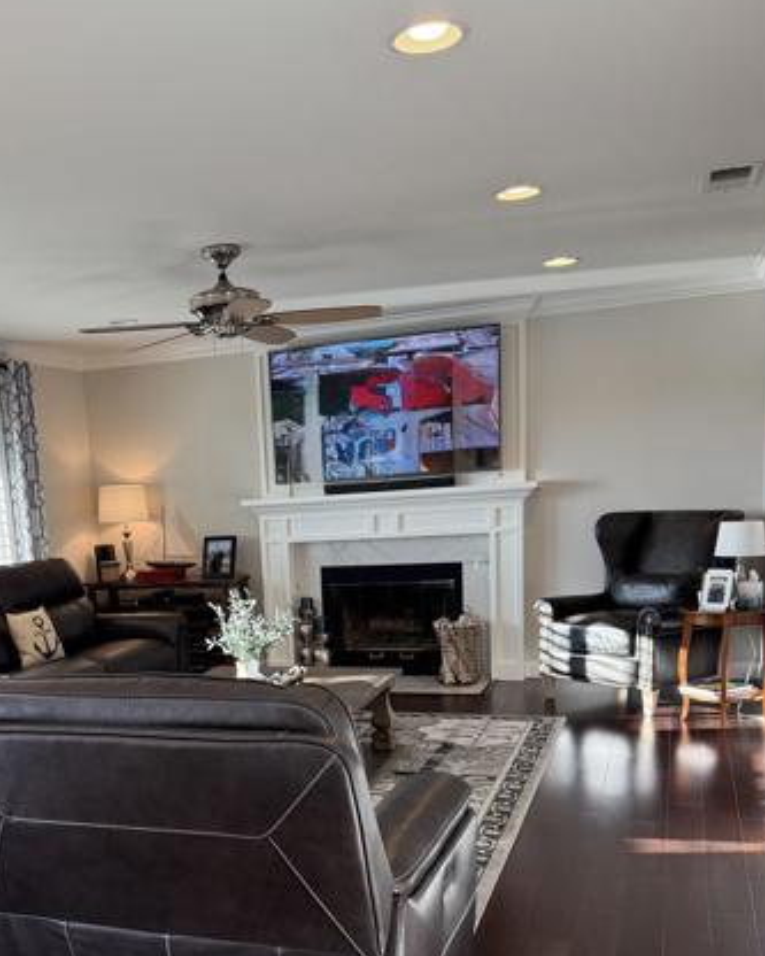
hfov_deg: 40.6
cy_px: 671
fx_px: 1018
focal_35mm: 36
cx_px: 248
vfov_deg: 49.0
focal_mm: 6.76
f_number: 1.78
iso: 200
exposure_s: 1/208
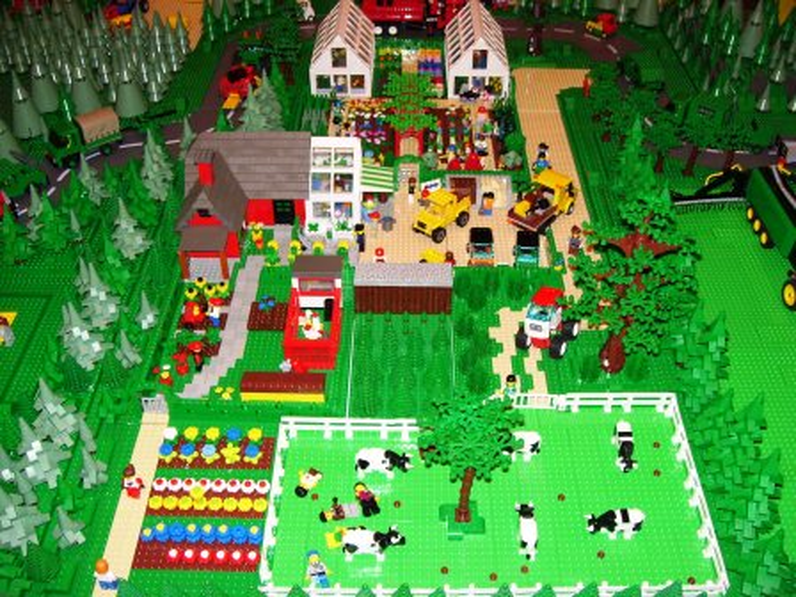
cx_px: 398
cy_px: 298
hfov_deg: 51.4
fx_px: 828
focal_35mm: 36
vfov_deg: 39.7
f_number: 2.7
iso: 80
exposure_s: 1/60
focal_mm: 6
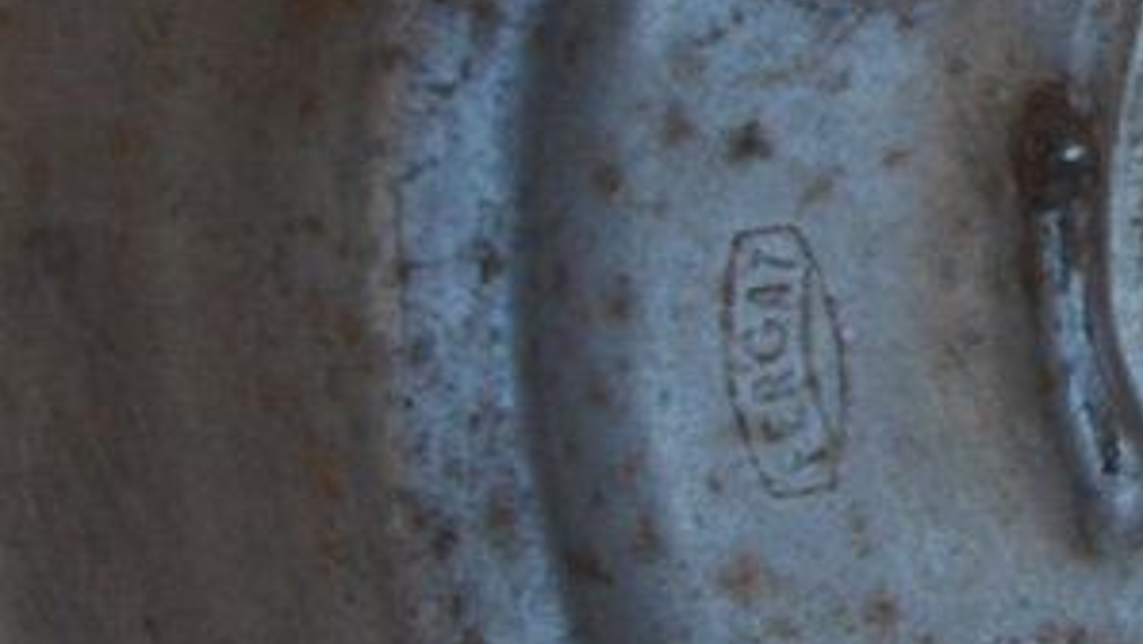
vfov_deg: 7.1
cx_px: 1741
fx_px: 5185
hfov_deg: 12.0
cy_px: 230
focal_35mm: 171
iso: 112
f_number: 2.8
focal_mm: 8
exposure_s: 1/187
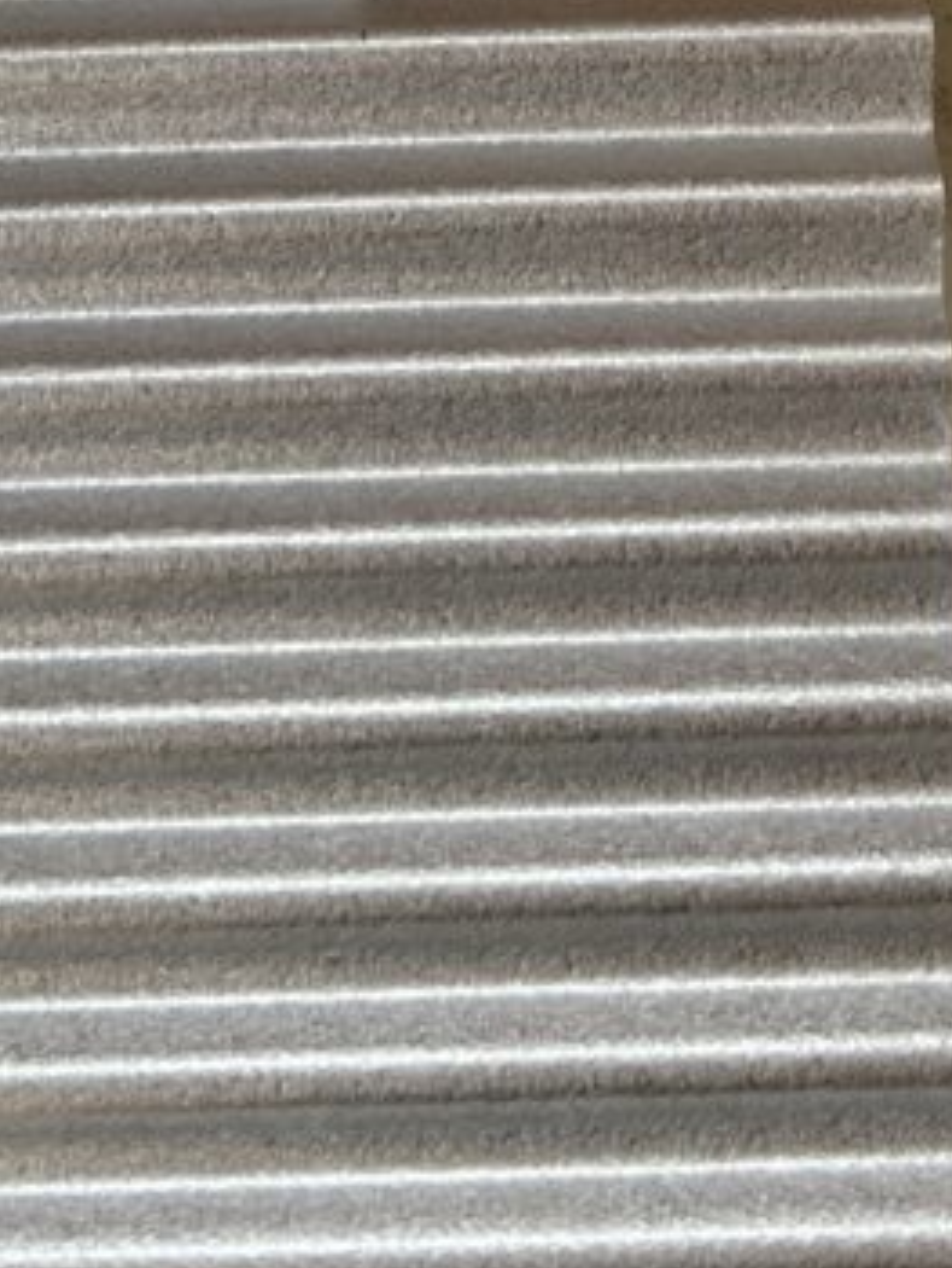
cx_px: 507
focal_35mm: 76
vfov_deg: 22.3
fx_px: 2783
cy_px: -493
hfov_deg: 19.4
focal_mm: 5.7
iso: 125
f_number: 1.5
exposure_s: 1/121
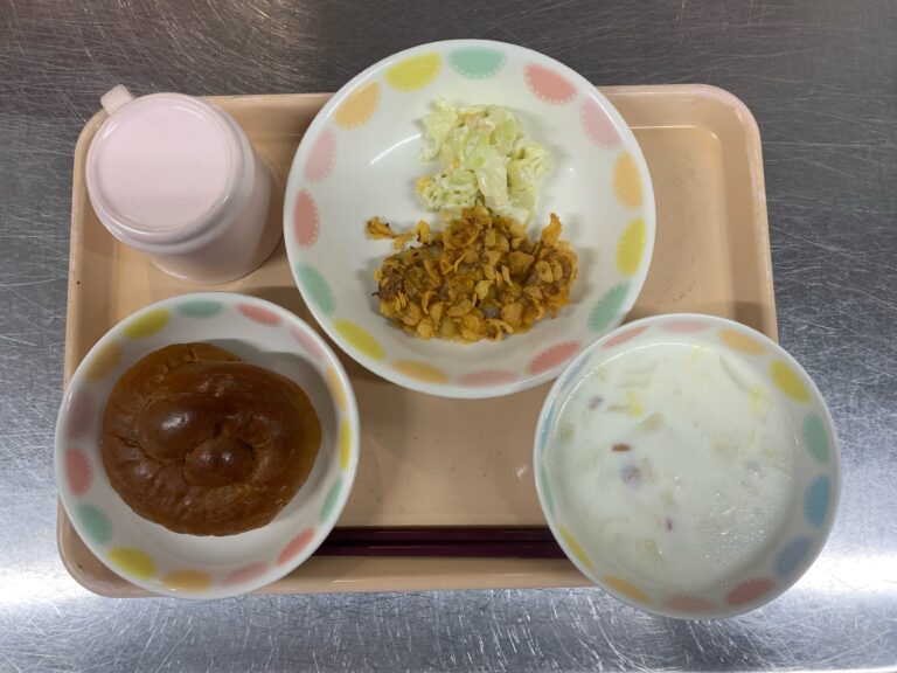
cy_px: 336
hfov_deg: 67.3
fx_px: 674
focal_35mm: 26
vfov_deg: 53.1
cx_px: 448
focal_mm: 4.25
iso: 64
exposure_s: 1/60
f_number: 1.8
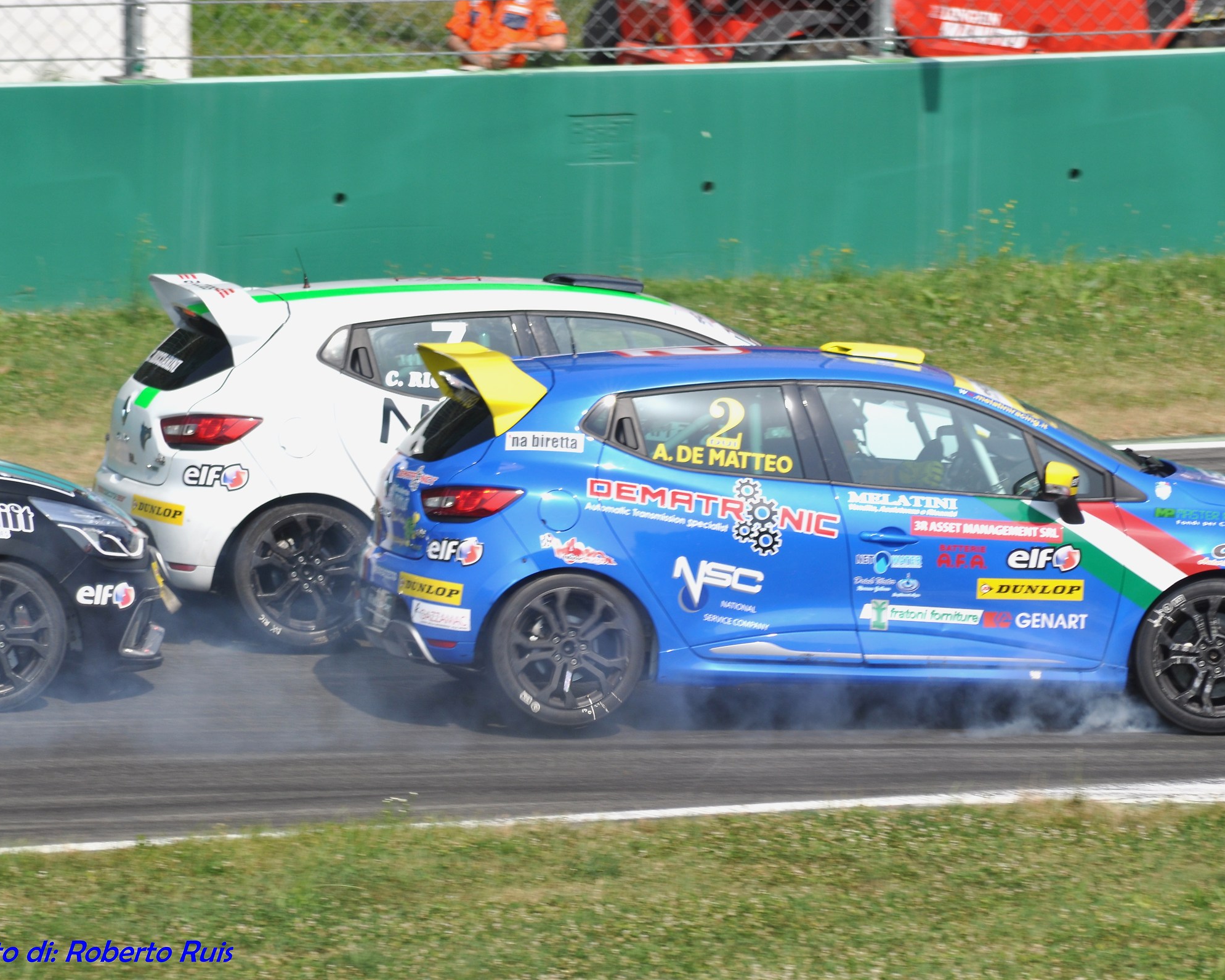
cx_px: 676
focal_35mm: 458
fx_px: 16608
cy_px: 490
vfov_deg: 3.4
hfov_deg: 4.2
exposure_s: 1/400
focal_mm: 270
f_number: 9
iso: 200
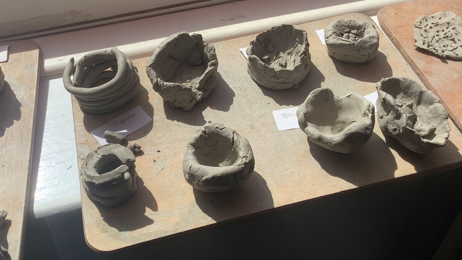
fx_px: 490
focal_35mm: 40
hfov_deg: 50.4
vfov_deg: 29.6
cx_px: 207
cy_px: 101
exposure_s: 1/1481
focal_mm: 3.3
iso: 25
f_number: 2.4
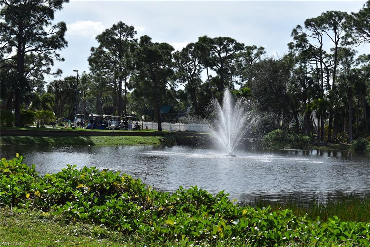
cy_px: 124
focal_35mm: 82
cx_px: 185
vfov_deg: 16.6
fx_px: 848
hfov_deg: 24.6
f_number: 9
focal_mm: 55
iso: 100
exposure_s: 1/320
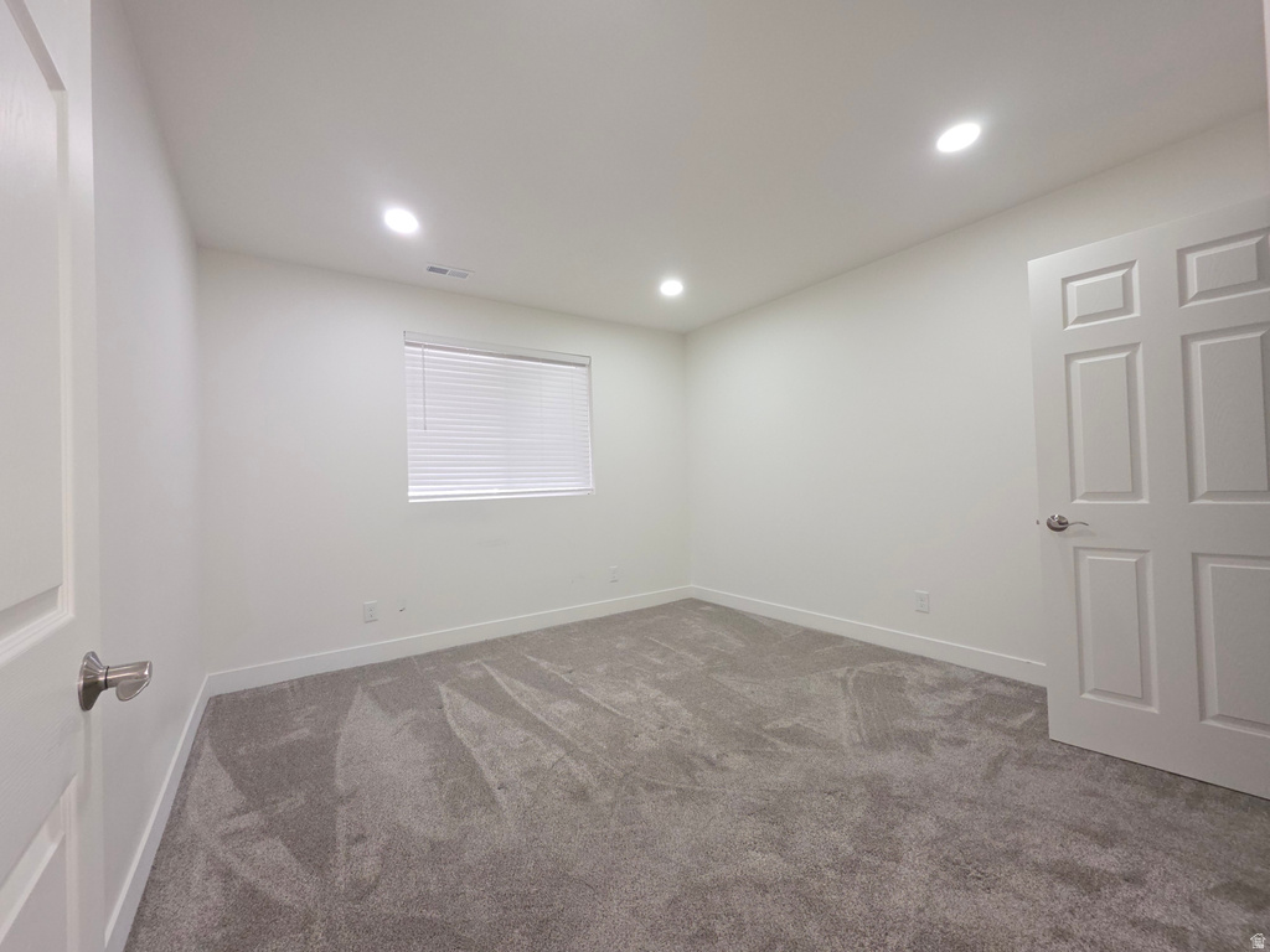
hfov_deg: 106.2
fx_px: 477
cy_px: 476
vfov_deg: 89.9
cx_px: 635
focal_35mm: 13
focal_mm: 2.2
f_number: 1.9
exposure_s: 1/60
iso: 160
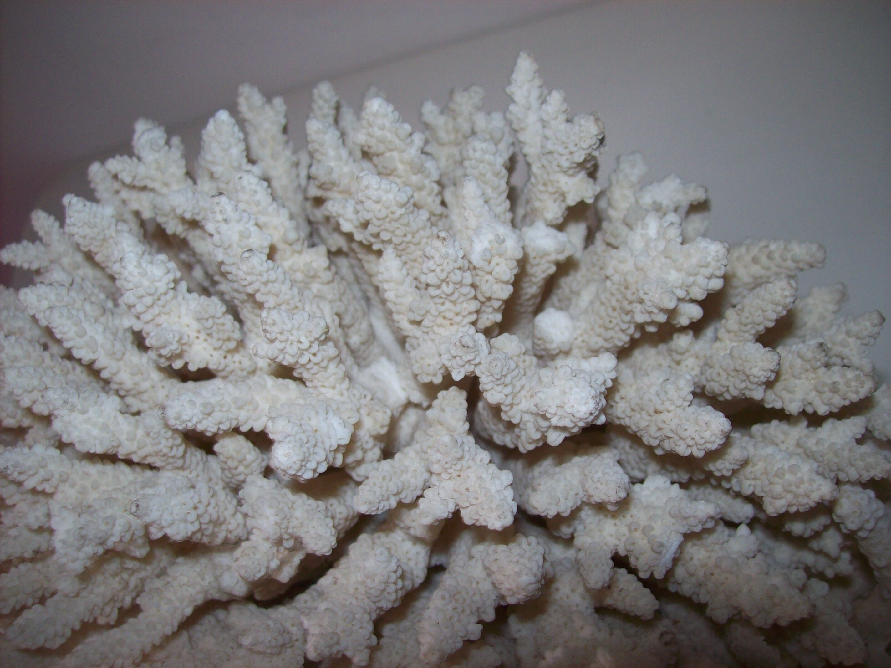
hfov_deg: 51.4
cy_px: 334
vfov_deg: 39.6
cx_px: 446
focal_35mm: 36
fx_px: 926
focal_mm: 6
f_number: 2.7
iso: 80
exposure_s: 1/64
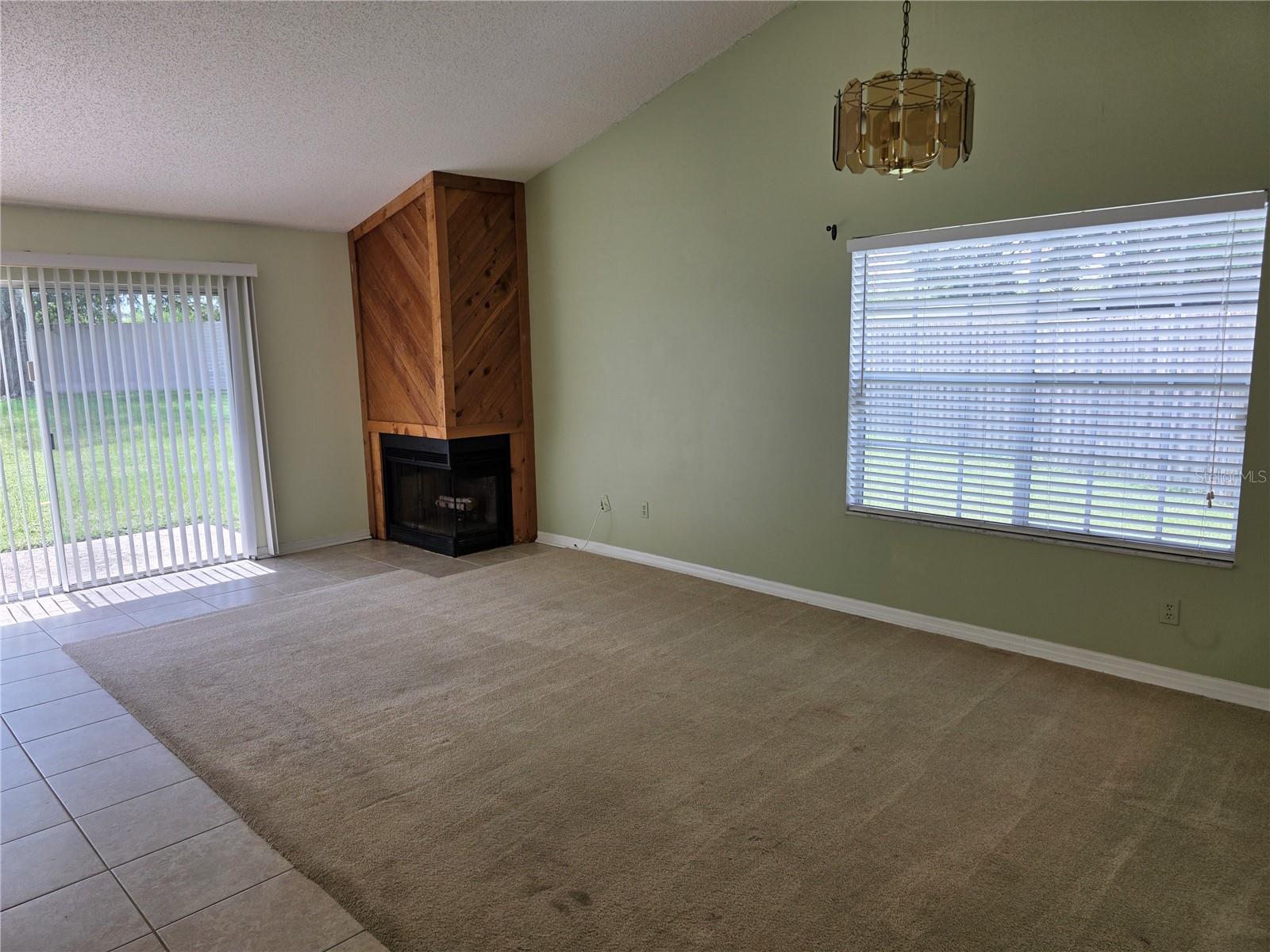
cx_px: 635
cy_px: 476
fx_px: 844
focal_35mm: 23
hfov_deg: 73.9
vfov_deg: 58.9
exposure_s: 1/120
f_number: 1.7
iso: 20
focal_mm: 6.3
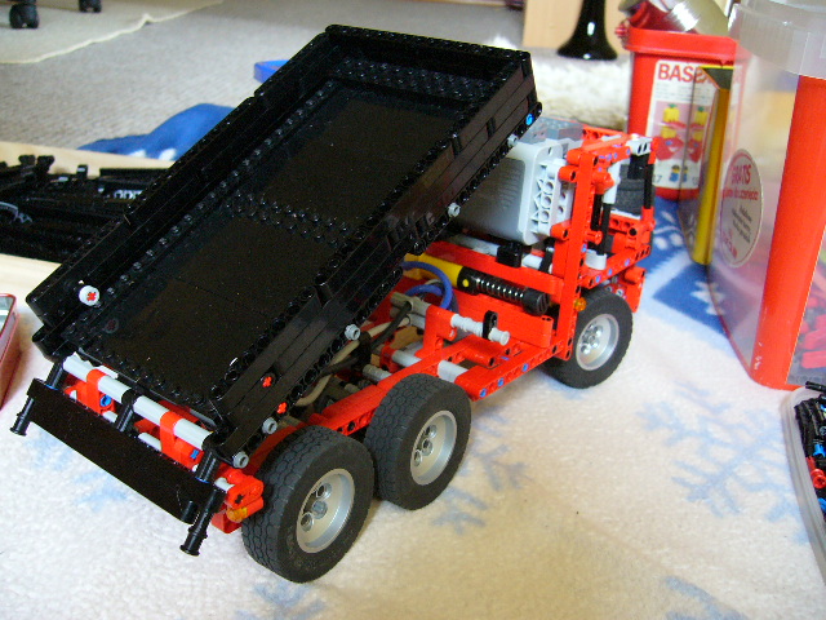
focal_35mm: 35
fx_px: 835
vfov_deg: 40.7
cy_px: 310
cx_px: 413
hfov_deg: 52.6
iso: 200
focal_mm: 5.8
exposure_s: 1/8
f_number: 2.8
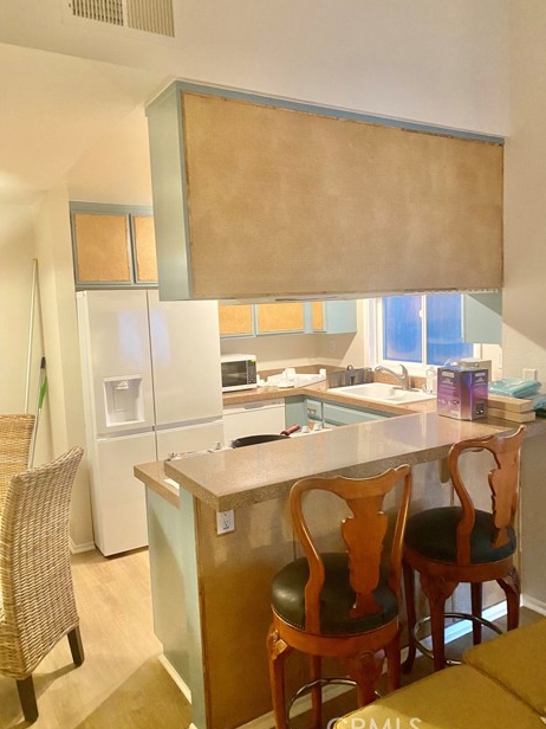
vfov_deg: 65.3
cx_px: 281
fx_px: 568
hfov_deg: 51.3
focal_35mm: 27
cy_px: 367
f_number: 1.8
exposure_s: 1/40
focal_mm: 4.25
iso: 500
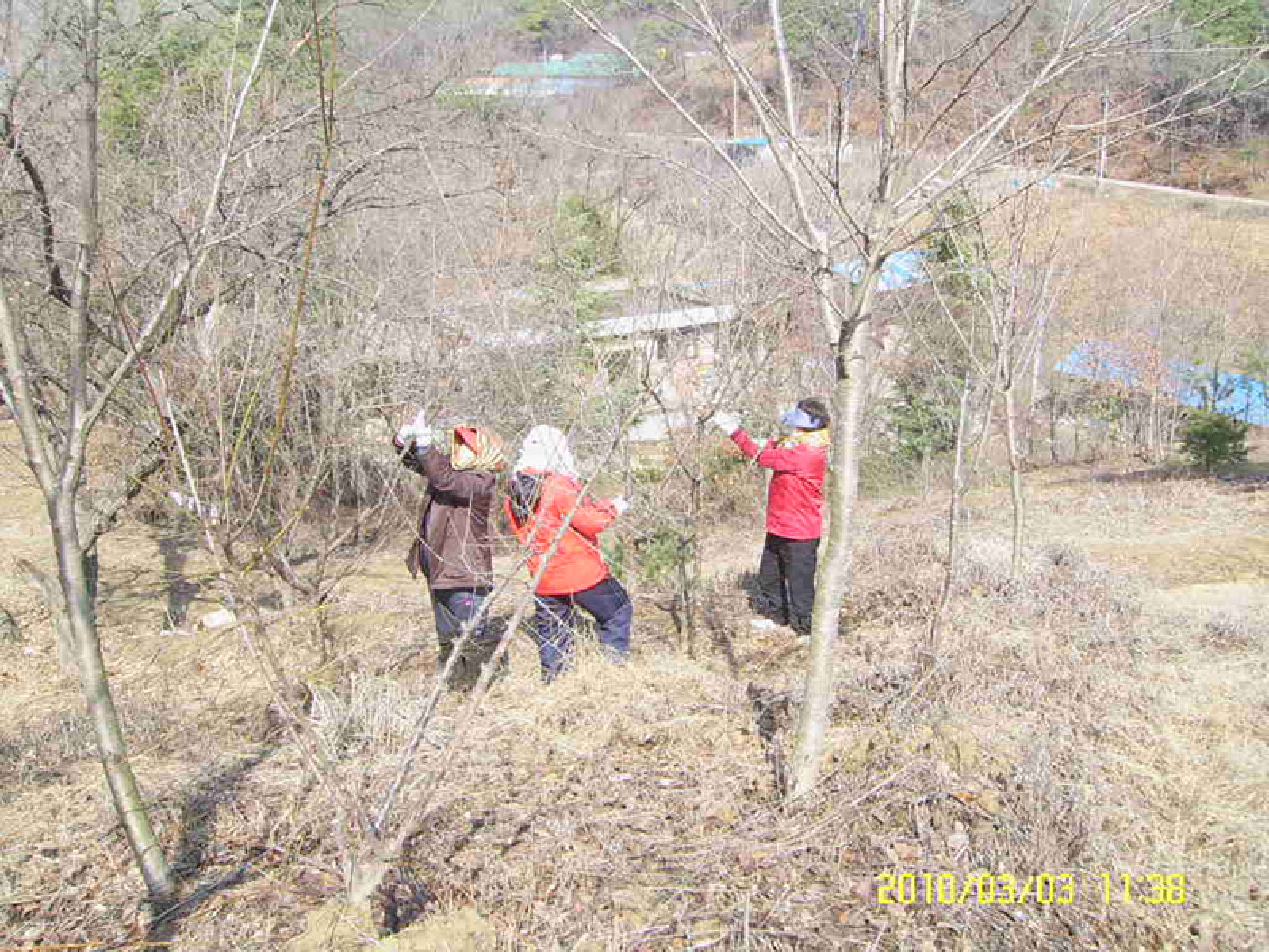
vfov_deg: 37.7
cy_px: 476
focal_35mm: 38
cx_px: 634
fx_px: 1393
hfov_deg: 49.0
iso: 50
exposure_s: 1/100
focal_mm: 7.8
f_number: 6.4
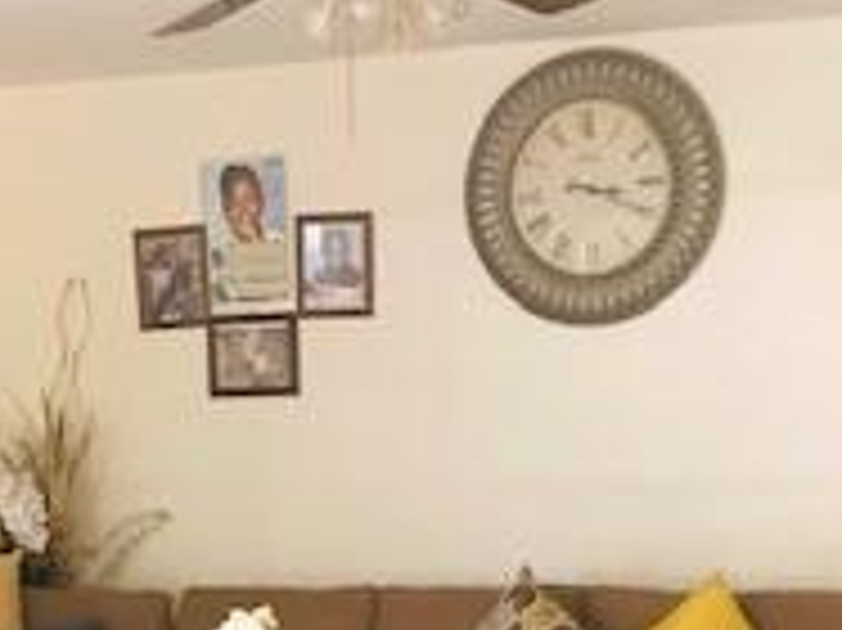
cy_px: 855
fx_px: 2334
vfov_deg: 14.6
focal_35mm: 96
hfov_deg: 20.3
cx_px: 212
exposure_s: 1/5
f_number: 1.8
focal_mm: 3.99
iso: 125
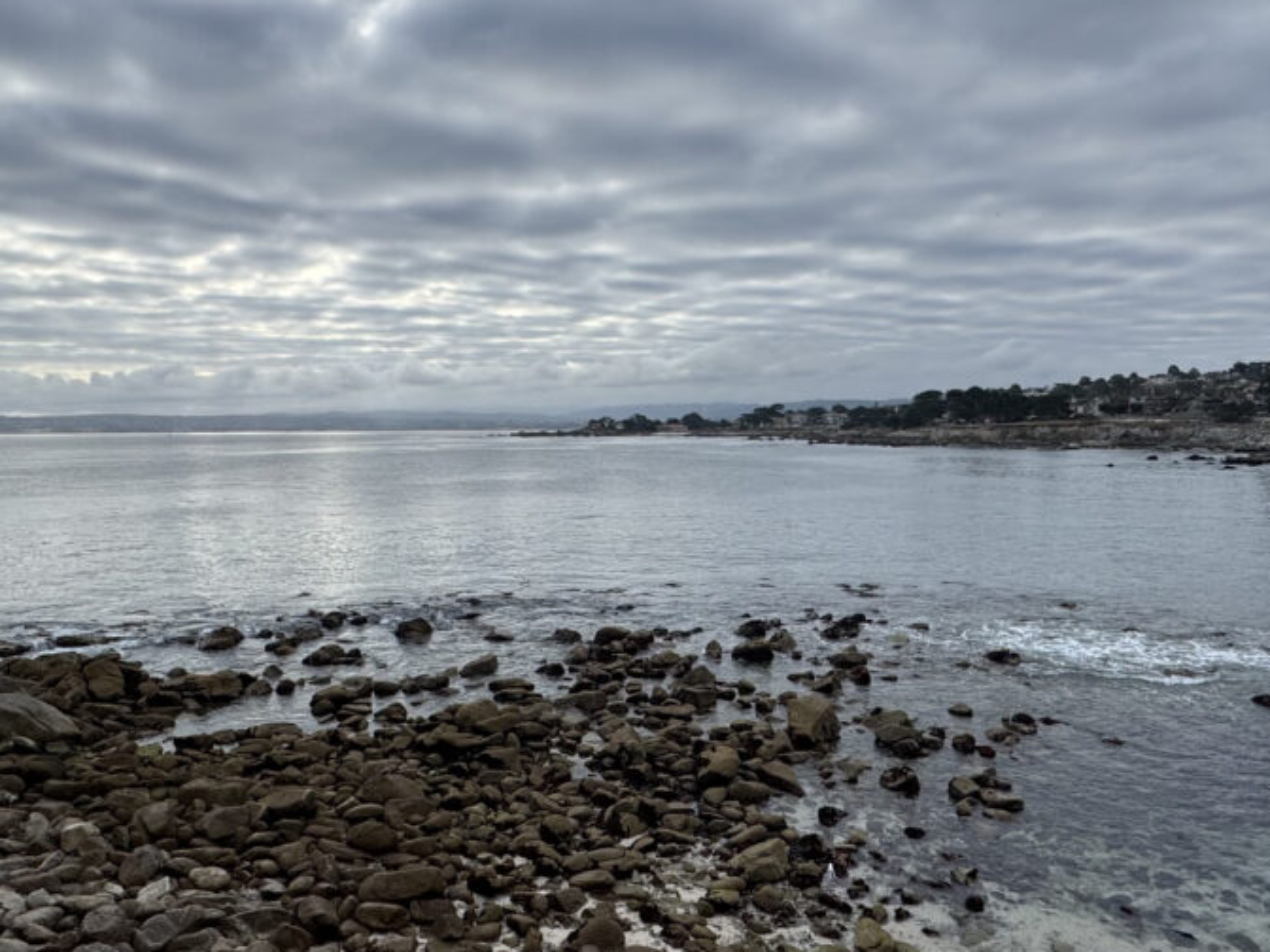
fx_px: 734
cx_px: 648
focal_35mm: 20
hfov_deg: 81.7
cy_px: 508
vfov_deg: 65.9
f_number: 2.2
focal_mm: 2.22
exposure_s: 1/1323
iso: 50
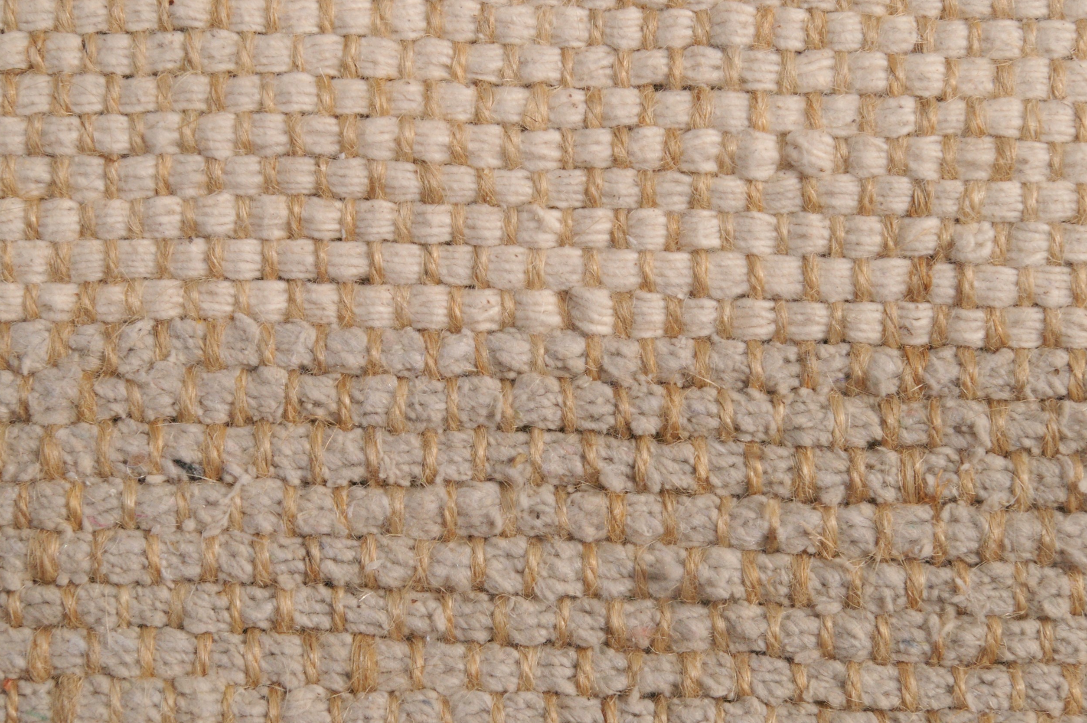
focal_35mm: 90
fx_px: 2715
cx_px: 549
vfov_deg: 15.2
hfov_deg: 22.6
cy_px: 350
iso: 800
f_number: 13
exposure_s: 1/1000
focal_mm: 50
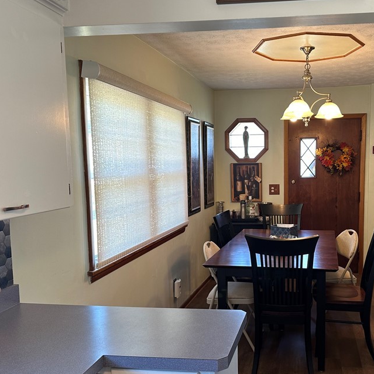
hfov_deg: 47.3
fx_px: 416
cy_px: 204
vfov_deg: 48.4
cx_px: 261
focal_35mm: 34
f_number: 1.78
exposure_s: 1/60
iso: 125
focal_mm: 6.86
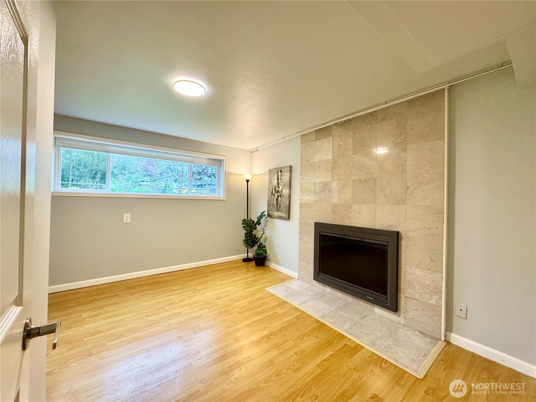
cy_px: 201
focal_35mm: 14
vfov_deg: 85.7
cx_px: 268
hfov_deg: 102.1
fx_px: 217
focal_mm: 2.22
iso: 320
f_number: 2.2
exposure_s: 1/120
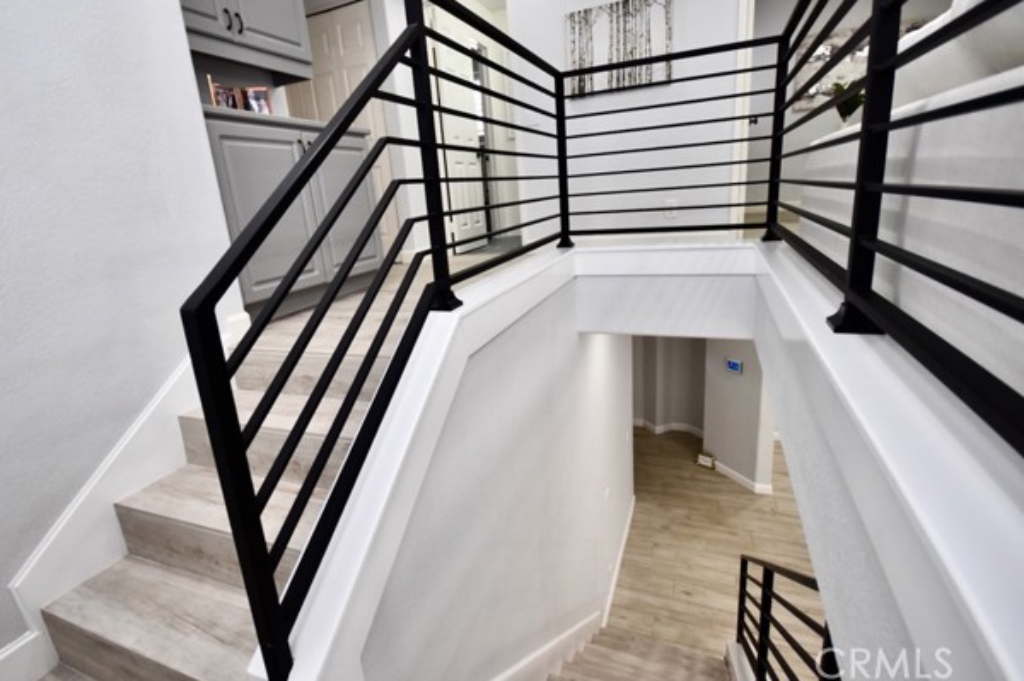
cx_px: 490
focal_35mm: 16
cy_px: 324
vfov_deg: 73.6
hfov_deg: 96.7
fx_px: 455
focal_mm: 10
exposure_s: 1/125
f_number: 4
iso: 800
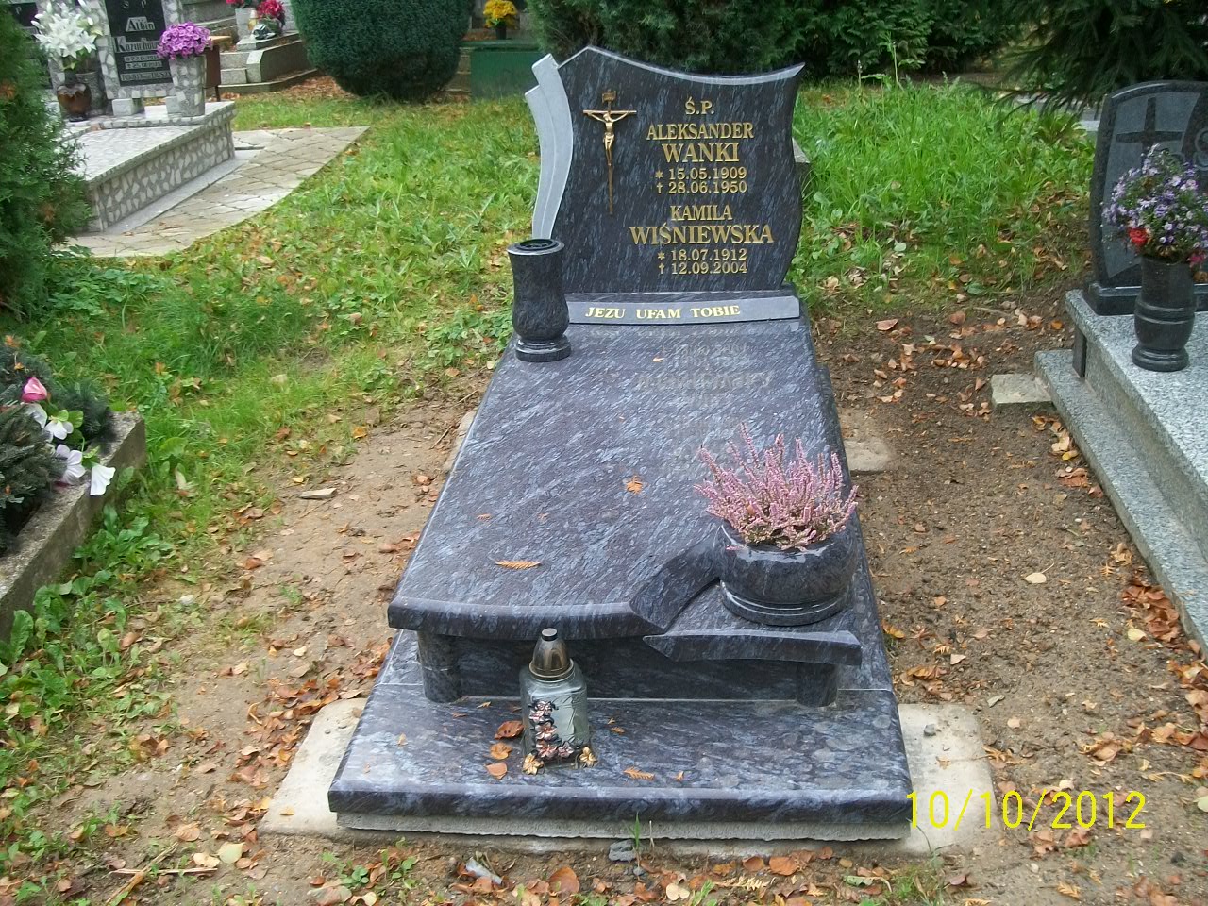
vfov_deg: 39.7
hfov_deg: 51.4
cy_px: 453
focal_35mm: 36
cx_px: 604
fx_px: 1256
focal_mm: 6
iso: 80
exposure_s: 1/100
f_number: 2.7
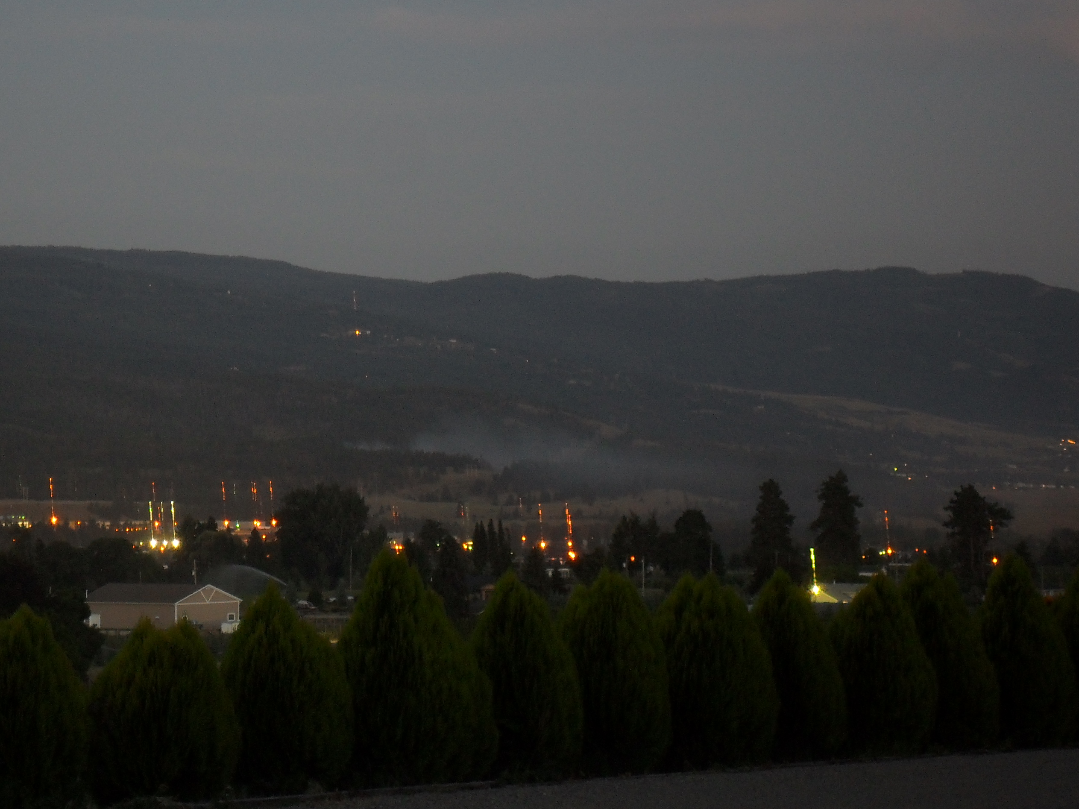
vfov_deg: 9.5
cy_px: 381
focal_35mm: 156
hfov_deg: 12.6
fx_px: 4862
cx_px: 345
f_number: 5
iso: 100
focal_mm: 19.6
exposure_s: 6
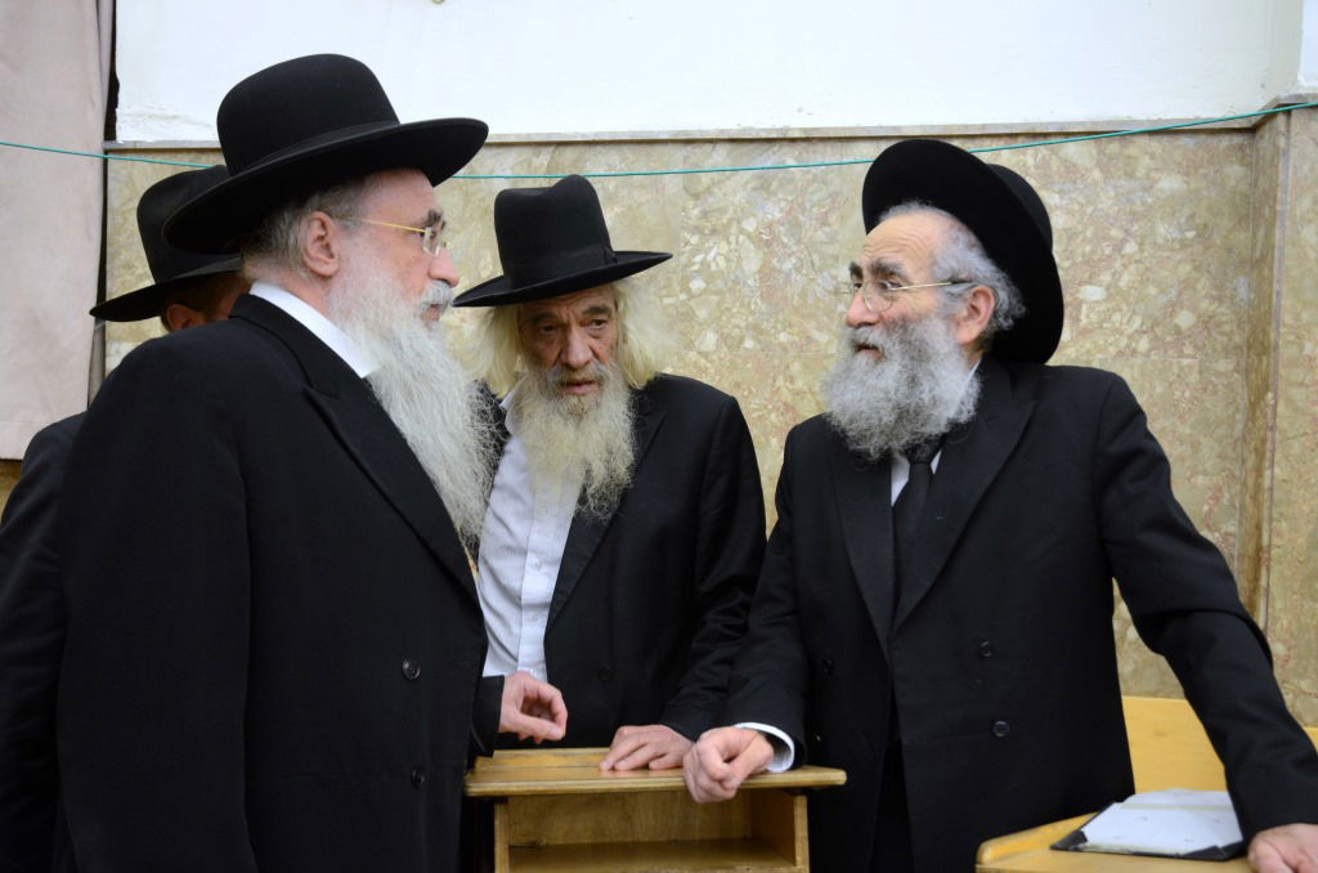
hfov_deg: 62.0
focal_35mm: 30
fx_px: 1096
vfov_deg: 43.4
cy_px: 436
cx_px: 659
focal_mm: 20
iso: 1000
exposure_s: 1/125
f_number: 5
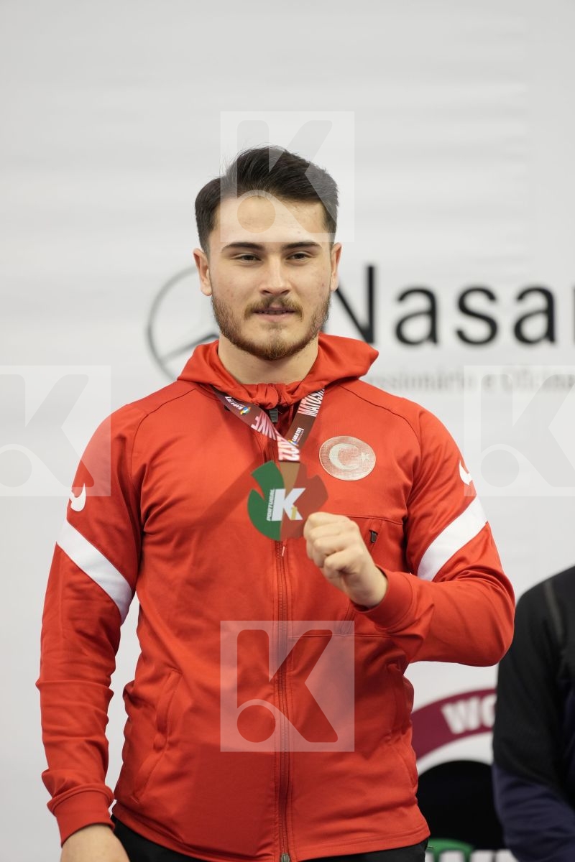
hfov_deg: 6.9
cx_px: 288
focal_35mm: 200
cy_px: 431
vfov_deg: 10.3
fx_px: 4791
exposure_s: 1/250
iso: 1000
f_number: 2.8
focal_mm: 200
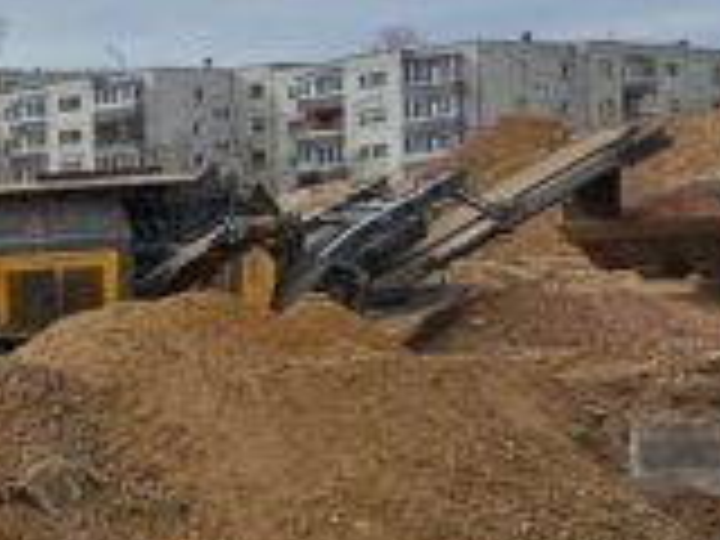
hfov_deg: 16.5
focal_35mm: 83
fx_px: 1726
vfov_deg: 17.6
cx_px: -796
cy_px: 428
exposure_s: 1/3455
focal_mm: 2.2
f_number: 2.2
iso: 50
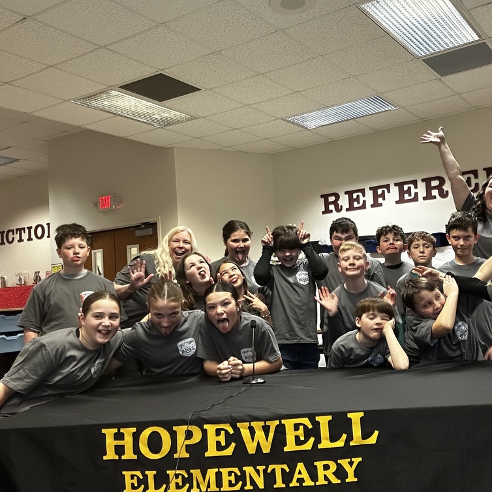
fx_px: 579
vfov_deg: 46.0
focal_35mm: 36
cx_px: 296
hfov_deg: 45.8
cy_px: 247
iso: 250
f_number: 1.9
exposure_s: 1/60
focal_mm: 2.69
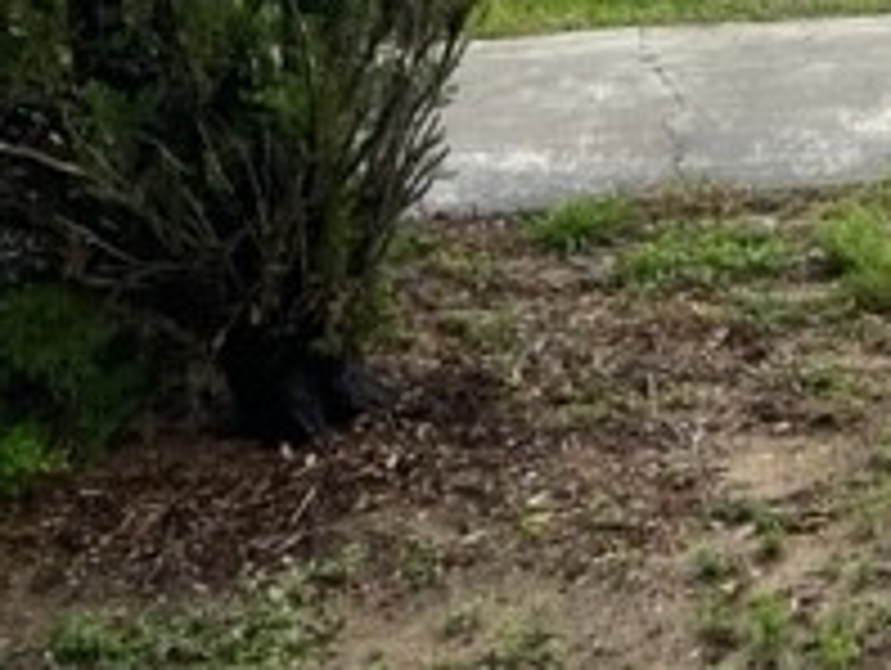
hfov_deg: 19.8
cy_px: -252
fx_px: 2165
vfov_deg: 16.4
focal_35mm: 84
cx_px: 1382
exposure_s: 1/6579
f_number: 1.5
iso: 50
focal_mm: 5.7
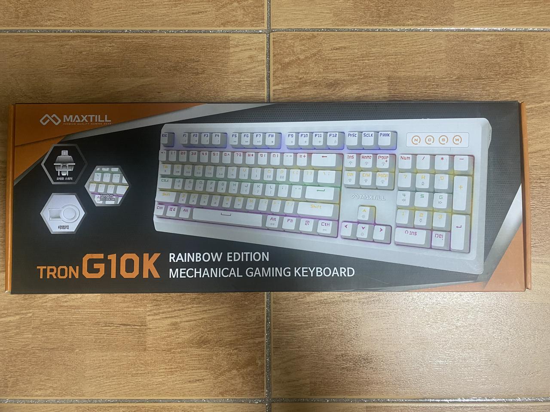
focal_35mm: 26
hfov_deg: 67.3
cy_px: 206
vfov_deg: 53.1
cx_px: 275
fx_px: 413
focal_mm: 4.25
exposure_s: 1/60
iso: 320
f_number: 1.8
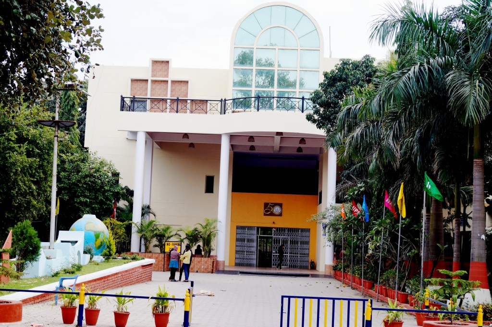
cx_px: 246
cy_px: 164
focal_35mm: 52
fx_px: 717
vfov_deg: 25.7
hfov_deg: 37.9
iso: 100
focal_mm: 35
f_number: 9
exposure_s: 1/100
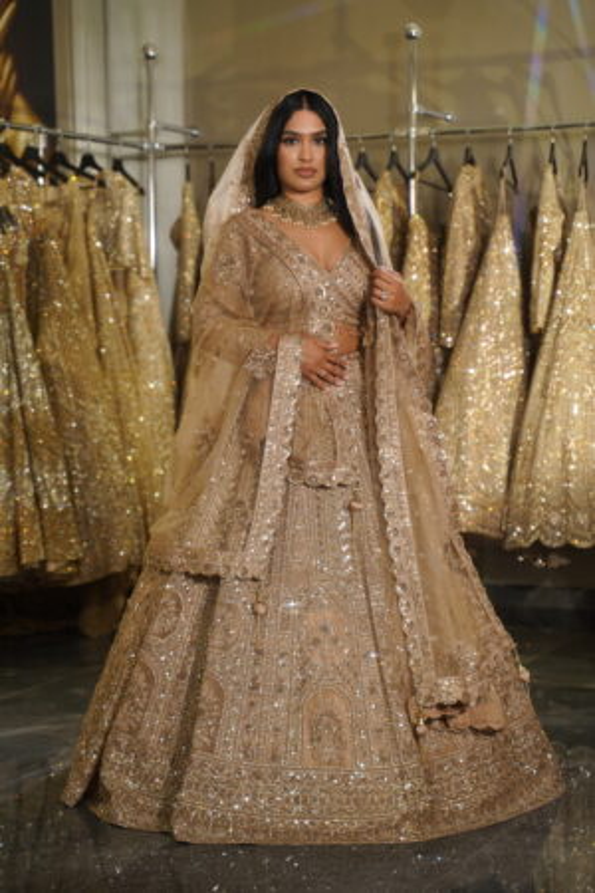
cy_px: 446
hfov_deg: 18.2
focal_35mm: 75
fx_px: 1859
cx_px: 298
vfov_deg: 27.0
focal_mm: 75
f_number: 3.5
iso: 400
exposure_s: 1/125
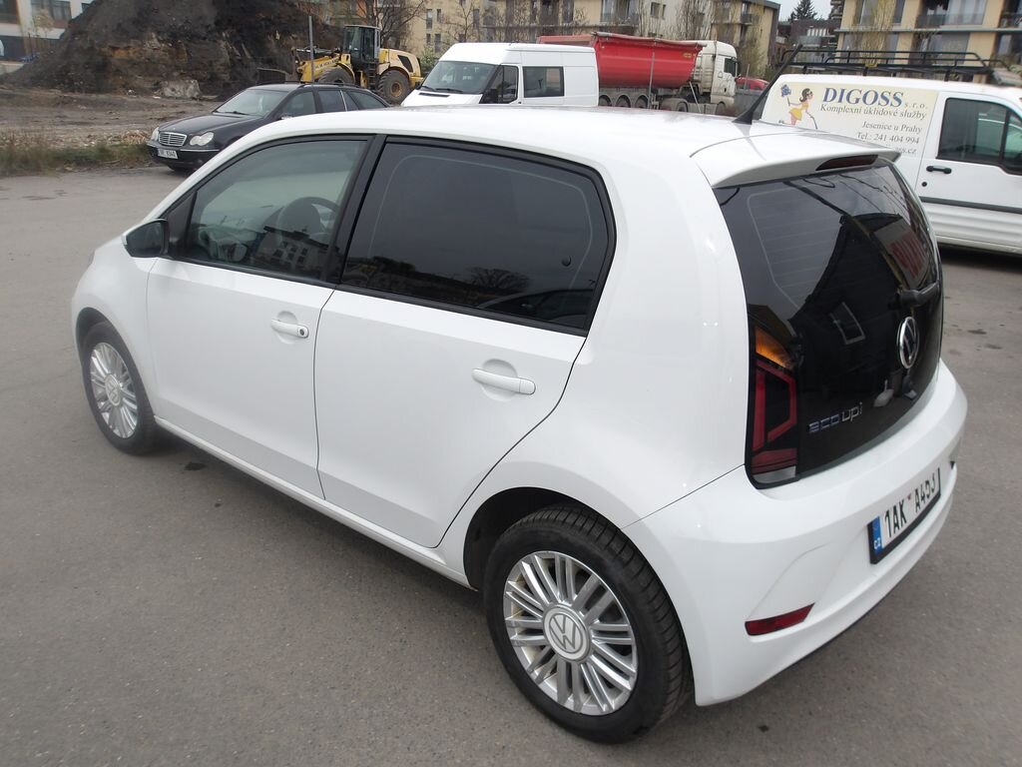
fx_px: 797
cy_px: 384
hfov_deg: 65.3
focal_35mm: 27
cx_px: 511
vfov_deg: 51.4
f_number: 10.4
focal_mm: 4.9
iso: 100
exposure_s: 1/94
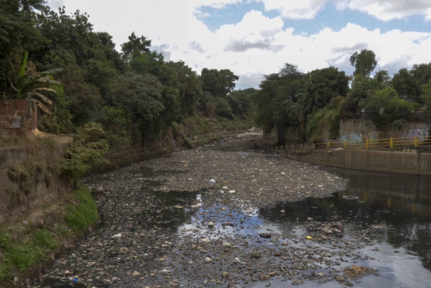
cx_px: 216
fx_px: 431
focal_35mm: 36
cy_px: 144
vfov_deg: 36.9
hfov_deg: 53.1
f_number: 8
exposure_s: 1/400
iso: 320
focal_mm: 36
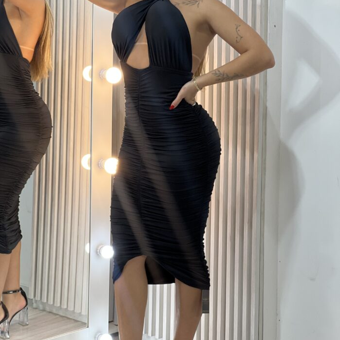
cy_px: 116
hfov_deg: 19.1
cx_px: 170
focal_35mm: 91
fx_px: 1011
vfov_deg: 19.0
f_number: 2.8
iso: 125
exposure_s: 1/120
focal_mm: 9
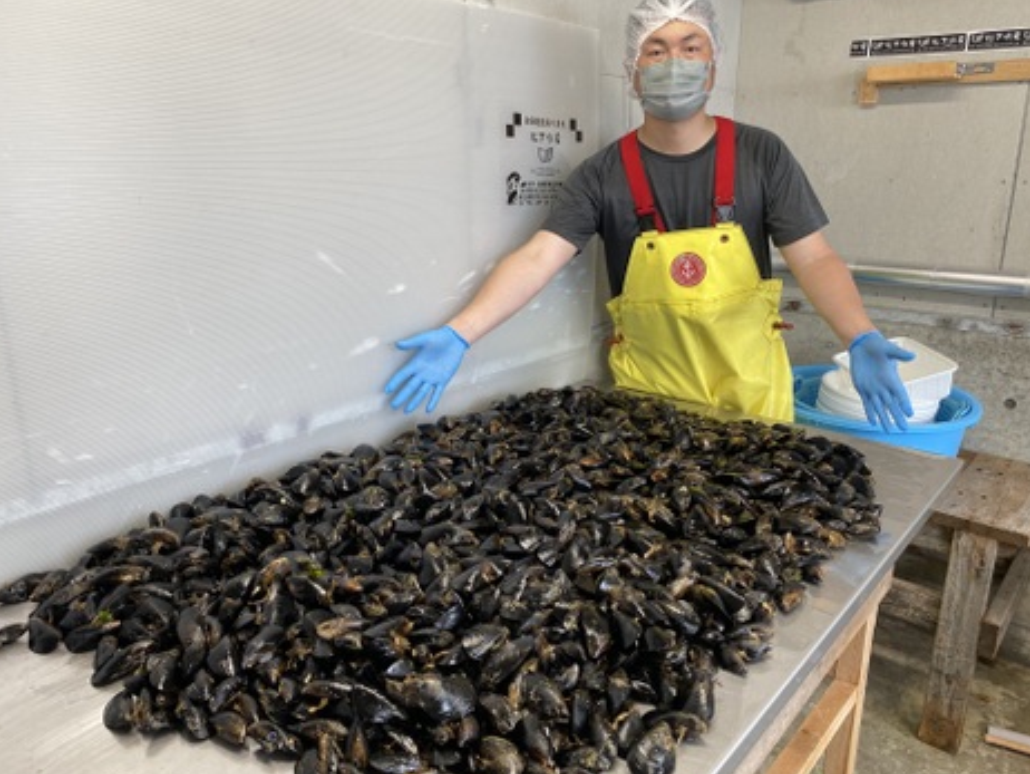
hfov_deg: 65.3
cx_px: 511
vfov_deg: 51.4
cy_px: 384
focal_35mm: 27
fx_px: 804
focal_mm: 4.25
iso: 80
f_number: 1.8
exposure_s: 1/100
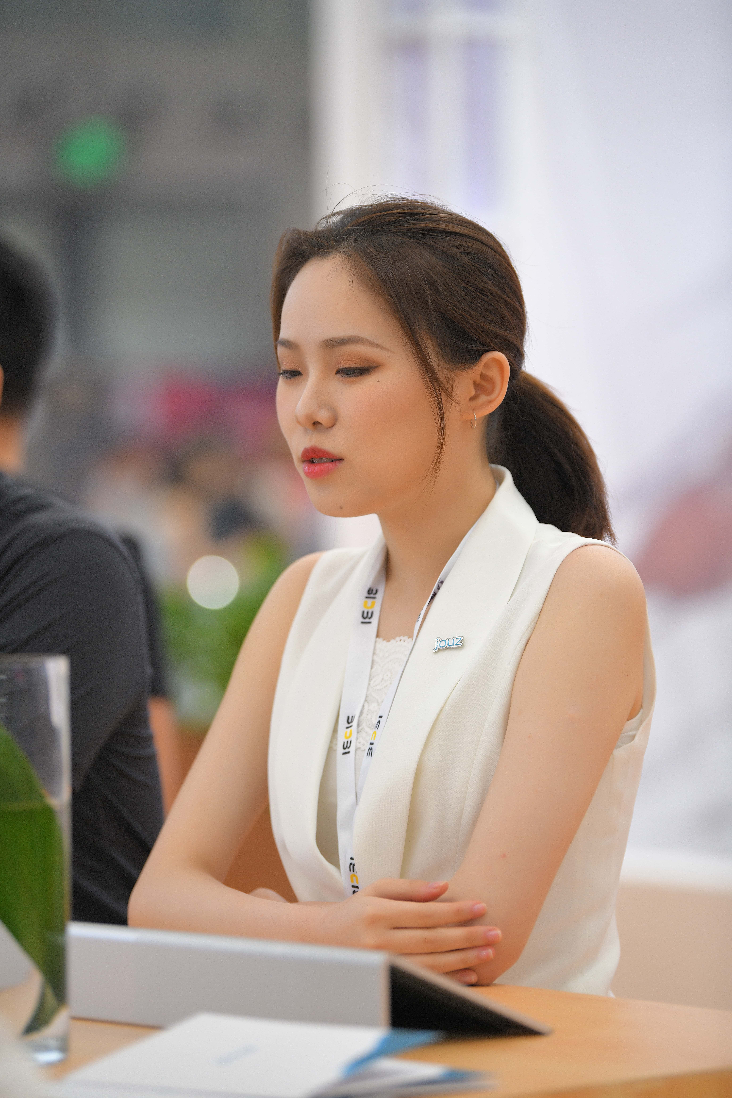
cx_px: 366
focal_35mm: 140
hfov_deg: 9.8
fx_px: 4270
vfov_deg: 14.7
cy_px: 549
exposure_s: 1/250
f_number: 2.8
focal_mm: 140
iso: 1100
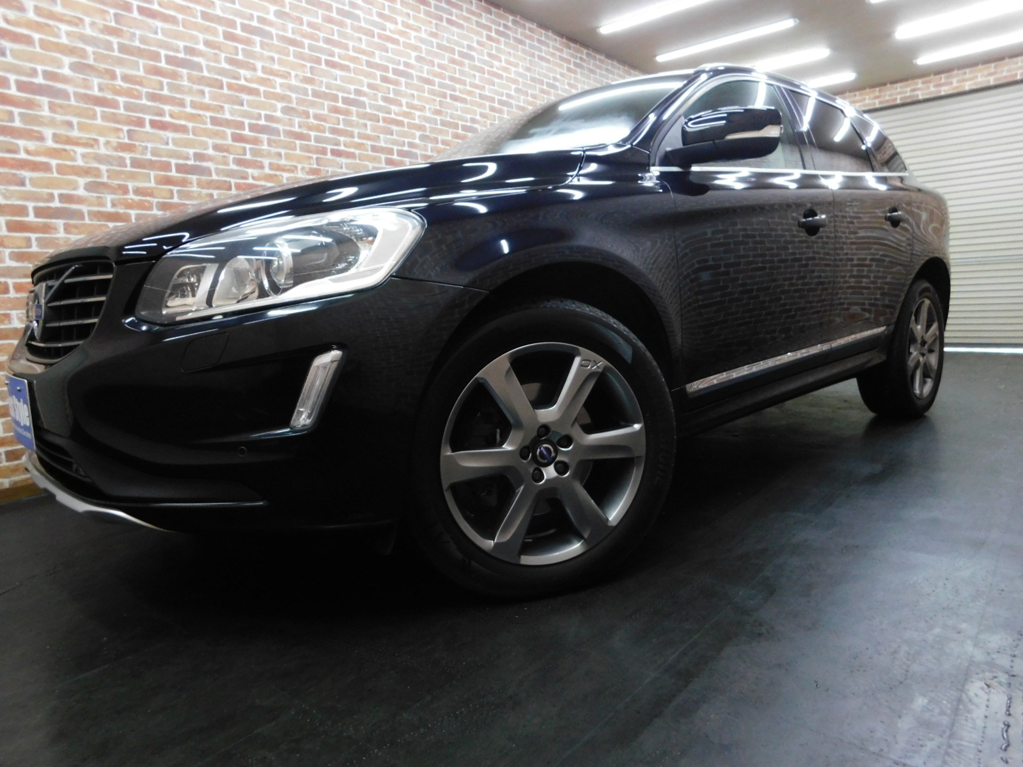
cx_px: 512
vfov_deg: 58.9
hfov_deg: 73.9
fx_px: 680
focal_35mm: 23
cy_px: 384
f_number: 3
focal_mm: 4
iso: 360
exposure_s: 1/30
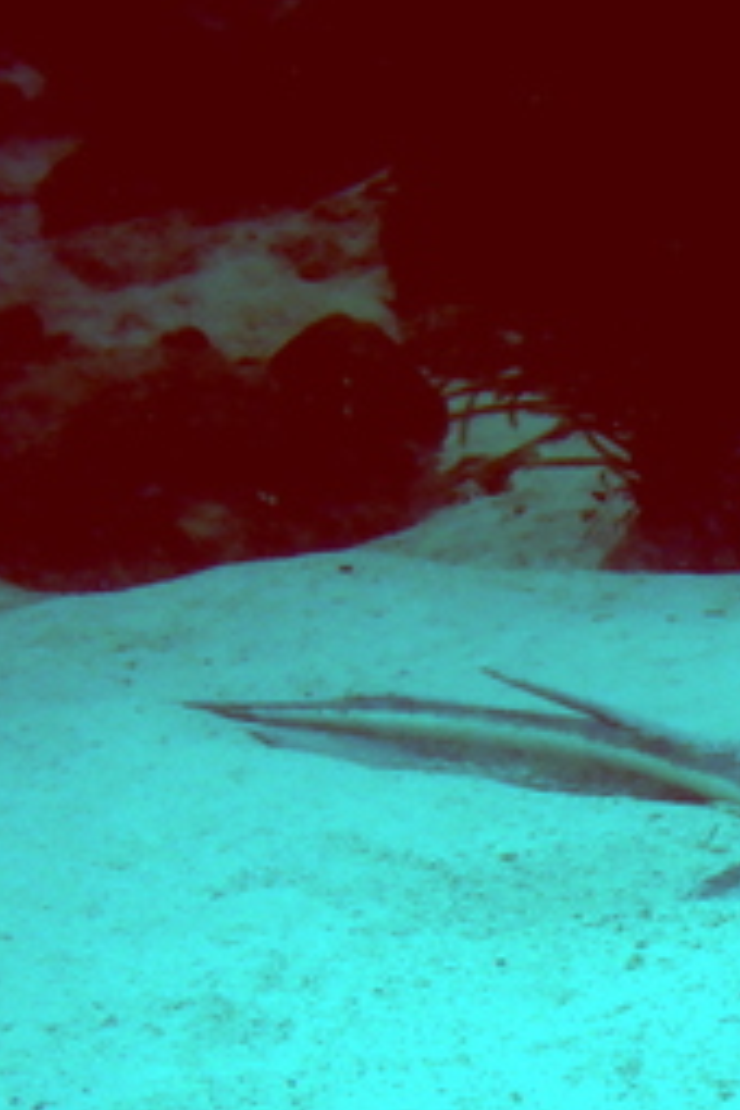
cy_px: 964
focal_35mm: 160
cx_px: 1058
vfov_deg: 12.8
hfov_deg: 8.4
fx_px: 4933
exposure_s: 1/100
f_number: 4.4
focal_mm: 10.1
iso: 125
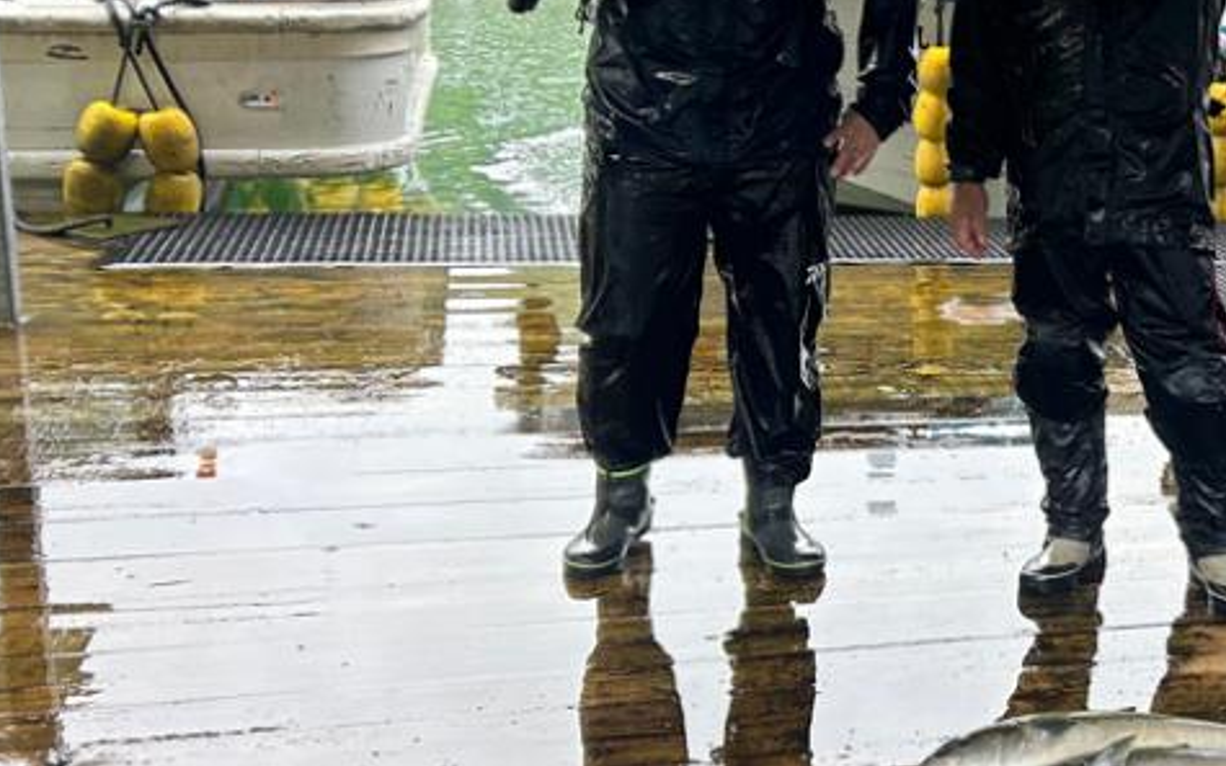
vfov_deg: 22.4
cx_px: 1239
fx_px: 1938
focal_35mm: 58
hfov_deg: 32.2
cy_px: 374
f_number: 1.5
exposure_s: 1/121
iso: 80
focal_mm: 5.7
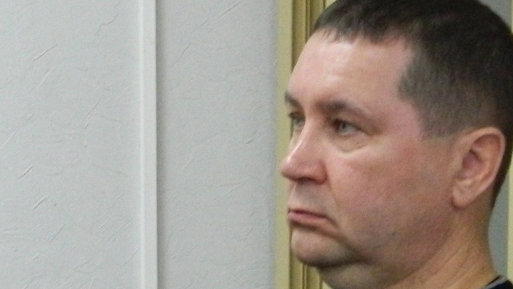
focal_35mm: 157
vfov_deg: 7.6
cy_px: 417
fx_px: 2136
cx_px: 43
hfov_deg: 13.6
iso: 400
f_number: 3.5
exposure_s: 1/40
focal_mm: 7.3
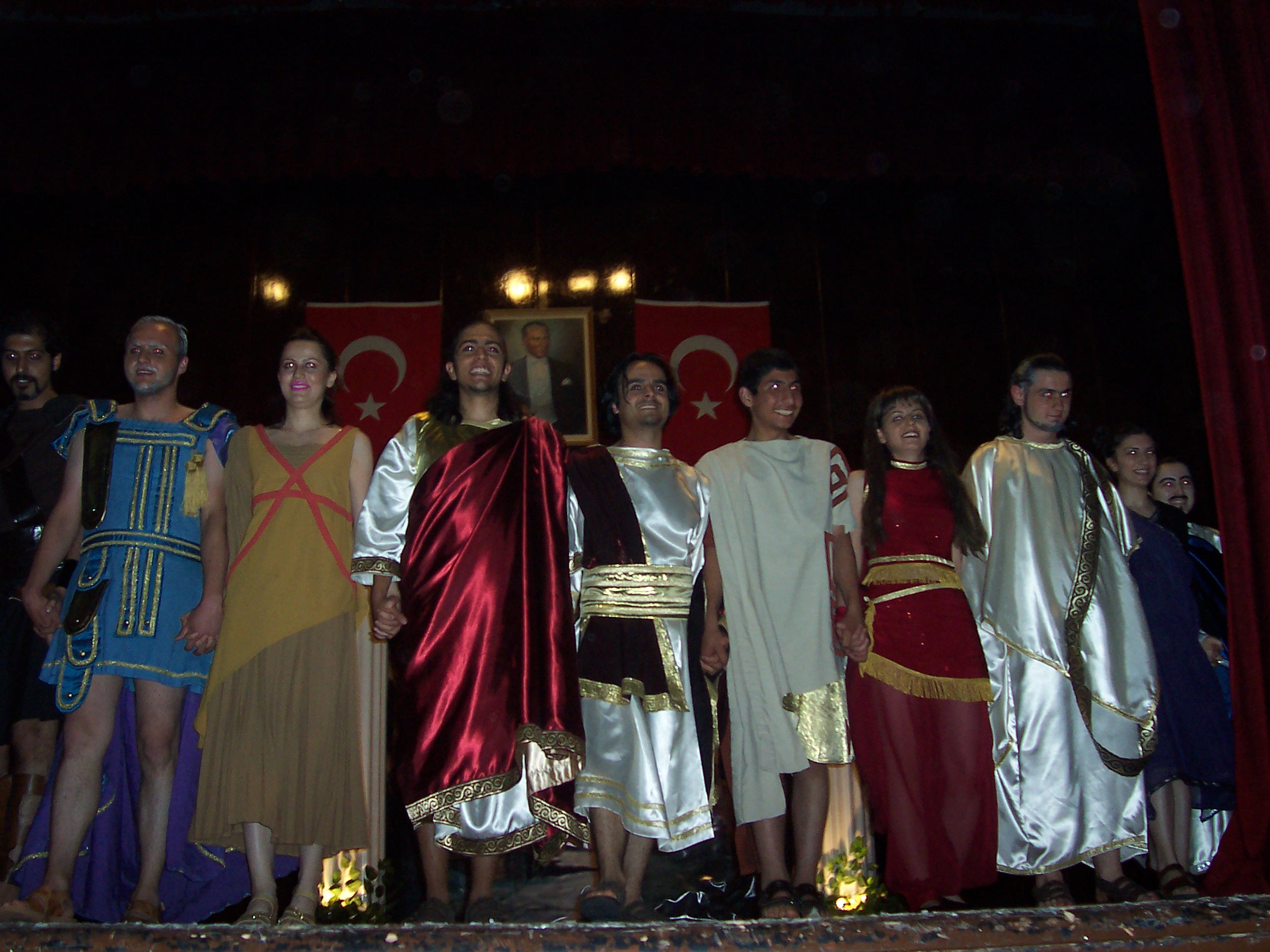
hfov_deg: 50.1
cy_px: 476
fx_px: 1357
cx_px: 635
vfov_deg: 38.7
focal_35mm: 37
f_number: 2.8
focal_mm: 5.6
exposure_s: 1/60
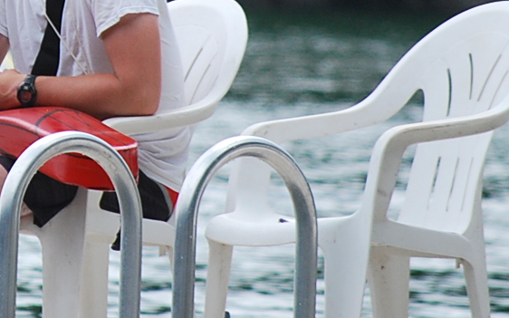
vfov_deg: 1.2
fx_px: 14618
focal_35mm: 1054
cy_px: -89
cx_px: -114
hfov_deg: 2.0
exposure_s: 1/500
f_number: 5.6
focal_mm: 200
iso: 360
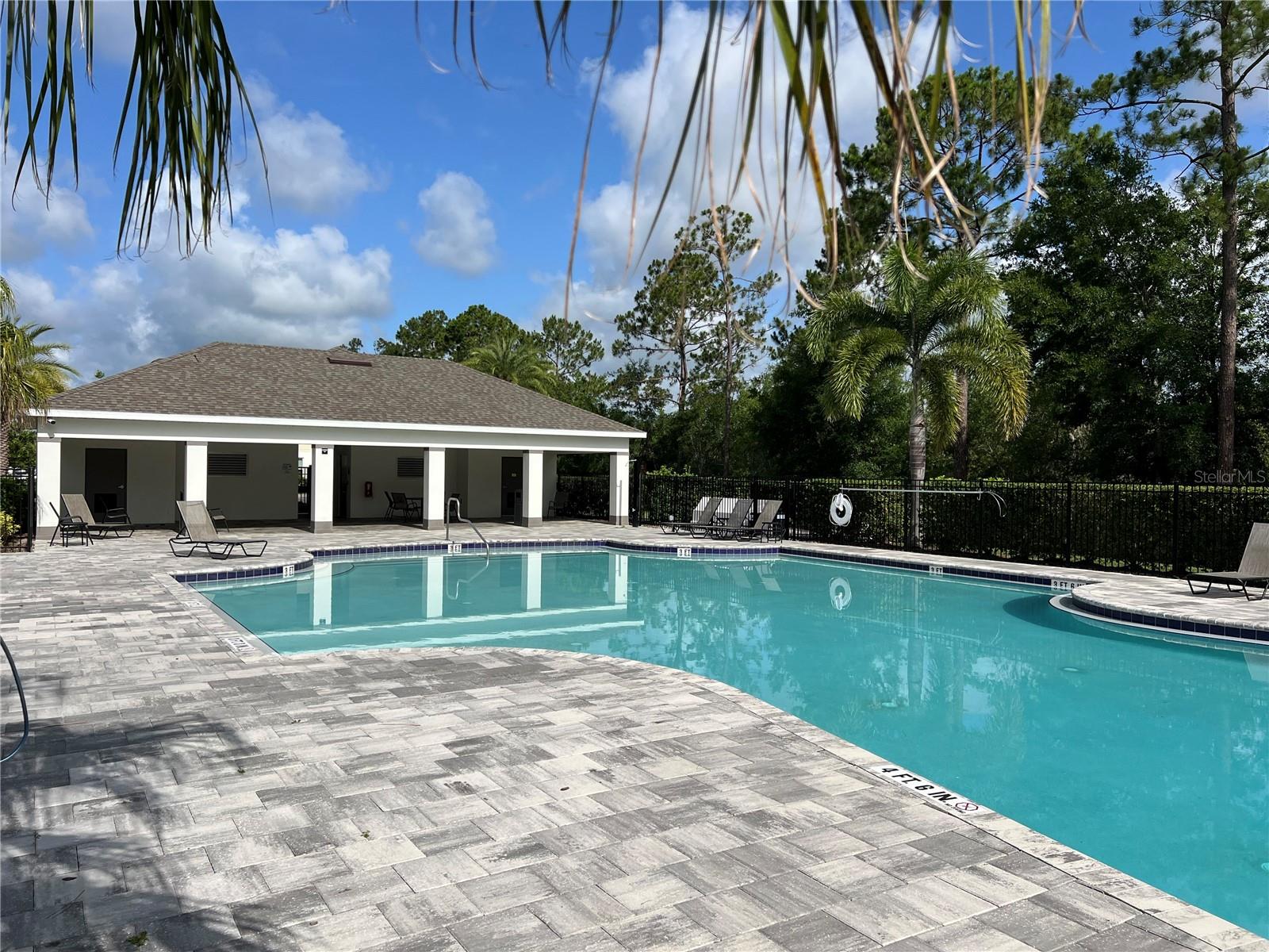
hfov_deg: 67.3
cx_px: 634
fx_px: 953
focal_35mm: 26
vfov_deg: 53.1
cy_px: 476
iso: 50
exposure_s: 1/6993
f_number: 1.5
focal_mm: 5.7
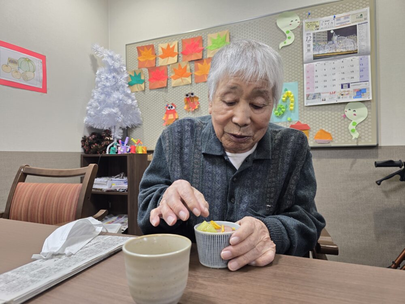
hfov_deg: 73.9
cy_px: 152
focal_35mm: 23
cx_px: 202
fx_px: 269
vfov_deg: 58.9
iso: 100
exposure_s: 1/74.5
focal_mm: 6.3
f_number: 1.7
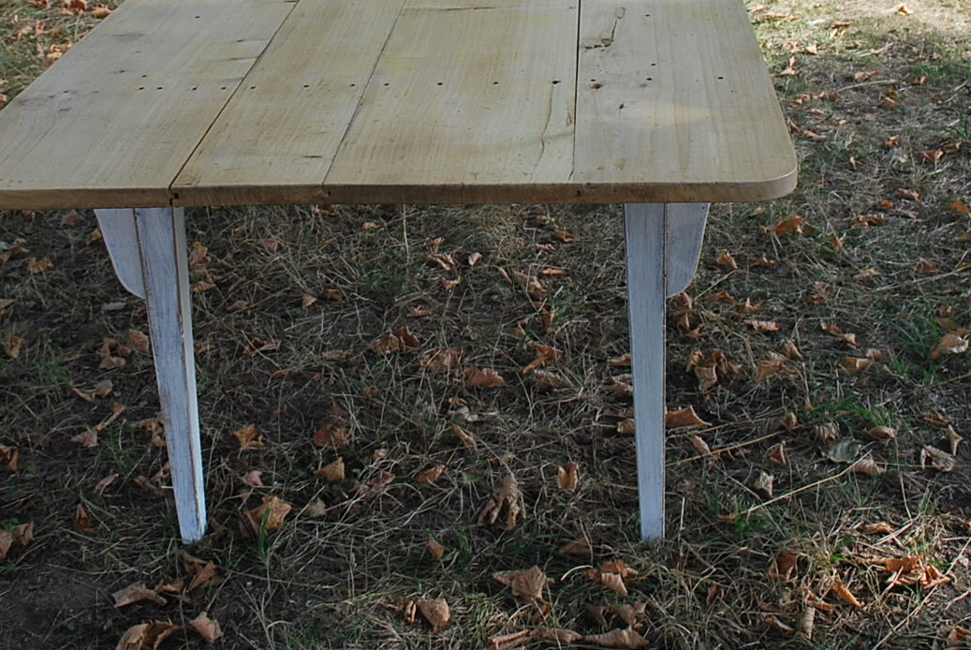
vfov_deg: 23.7
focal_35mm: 56
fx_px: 1512
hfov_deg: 35.6
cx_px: 458
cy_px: 90
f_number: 5.6
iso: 200
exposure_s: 1/125
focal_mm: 20
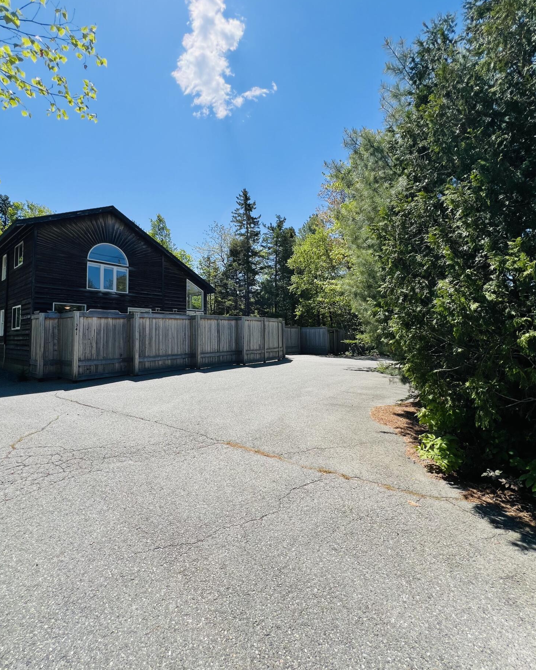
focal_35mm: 14
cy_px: 318
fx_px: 278
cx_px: 261
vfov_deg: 100.6
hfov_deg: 88.0
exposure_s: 1/1575
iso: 32
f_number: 1.8
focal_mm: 1.57
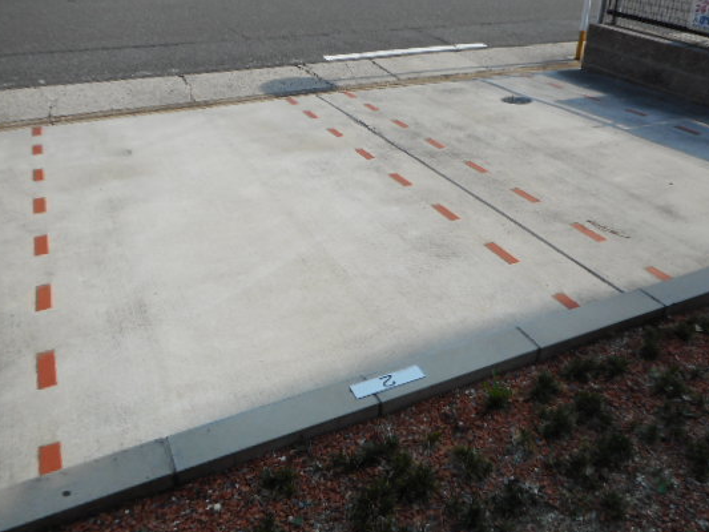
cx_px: 408
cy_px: 265
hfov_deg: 59.7
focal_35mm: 30
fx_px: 615
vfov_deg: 46.8
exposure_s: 1/1000
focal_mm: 4.5
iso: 80
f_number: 3.7
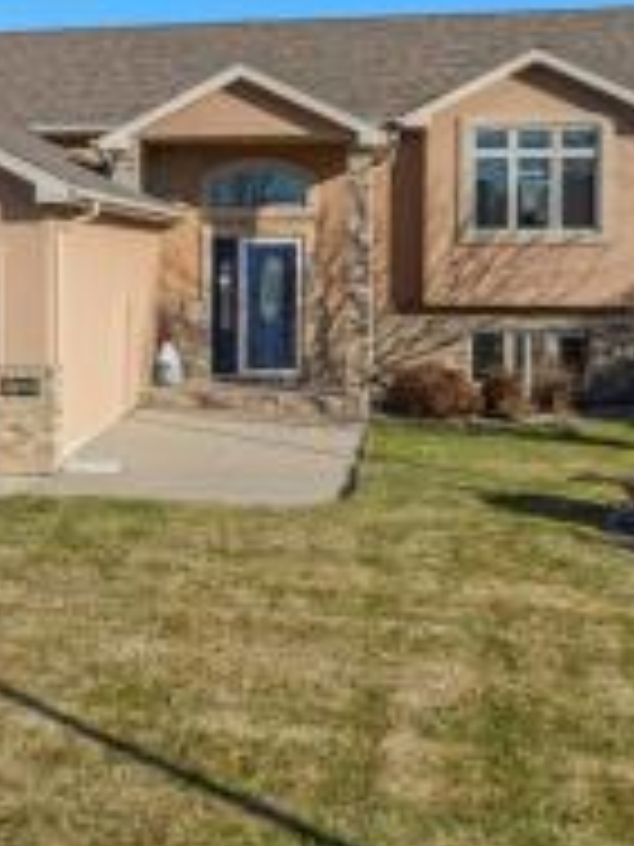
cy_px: 284
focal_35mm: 51
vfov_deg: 37.1
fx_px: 1245
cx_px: 63
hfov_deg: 27.5
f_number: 6.3
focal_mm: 12.29
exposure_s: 1/400
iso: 100
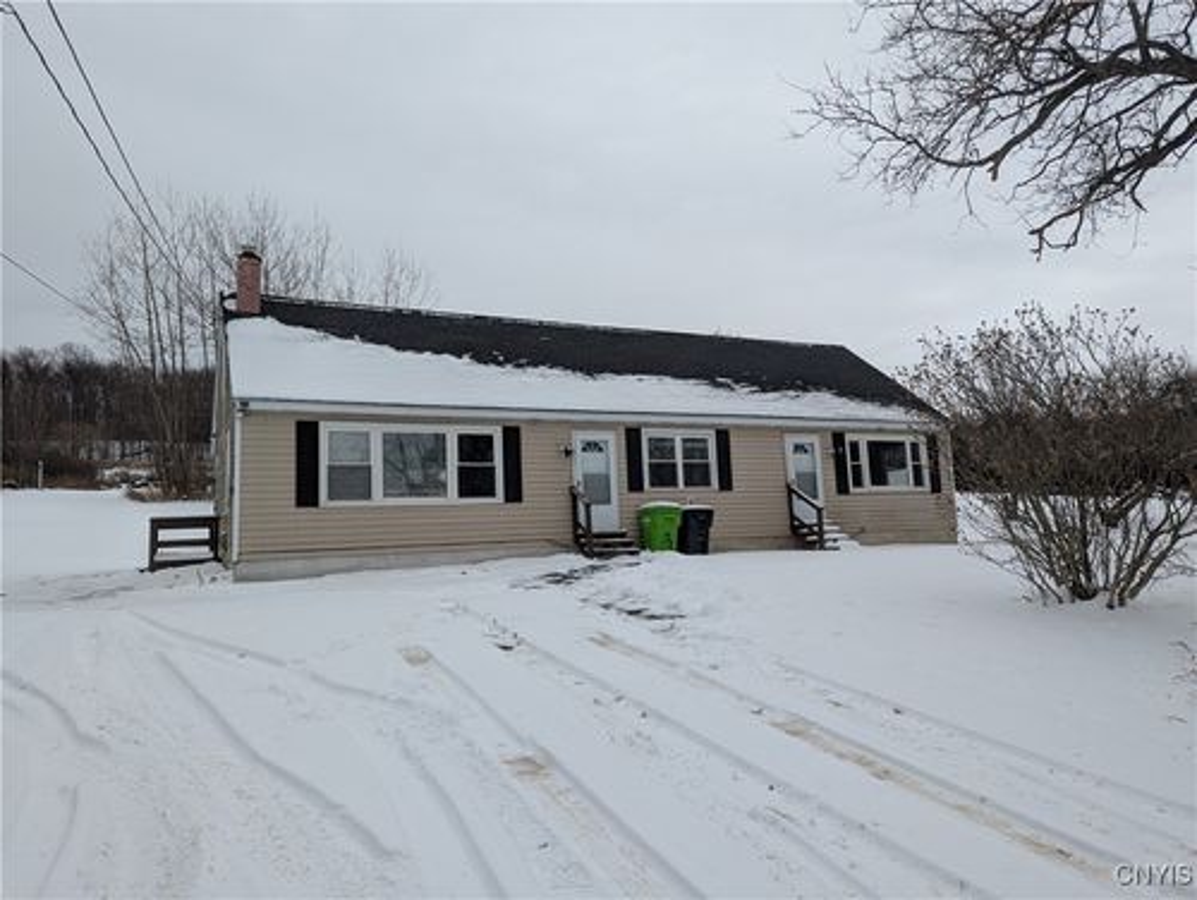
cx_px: 598
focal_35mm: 24
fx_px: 831
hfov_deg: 71.5
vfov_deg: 56.9
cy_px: 450
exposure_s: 1/960
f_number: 1.85
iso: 59
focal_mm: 6.81
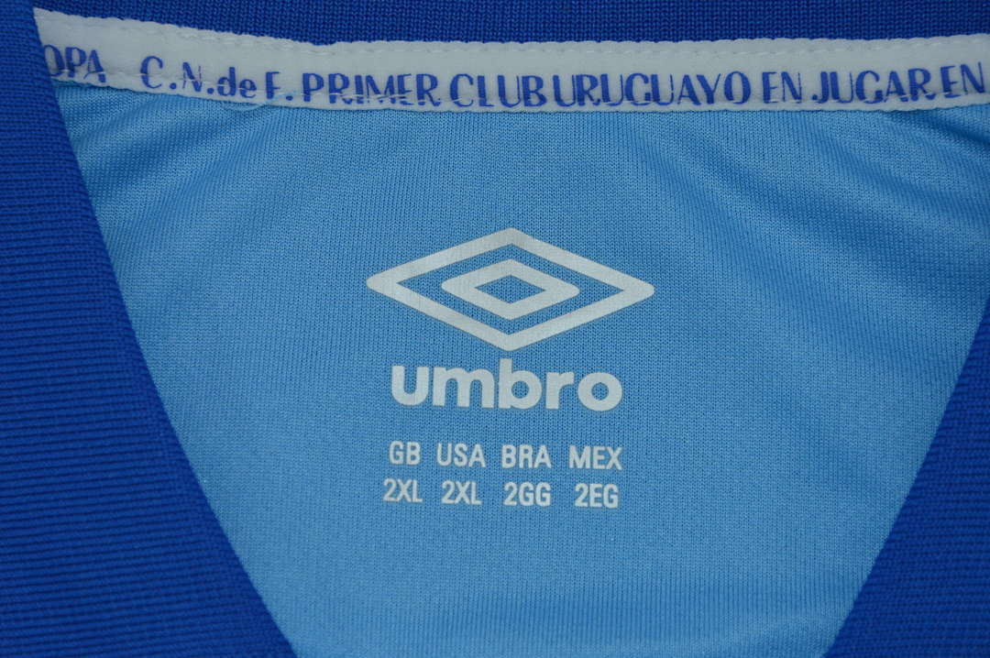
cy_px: 329
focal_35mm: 158
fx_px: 4327
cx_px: 495
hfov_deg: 13.1
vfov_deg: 8.7
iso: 400
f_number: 13
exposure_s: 1/200
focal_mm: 105
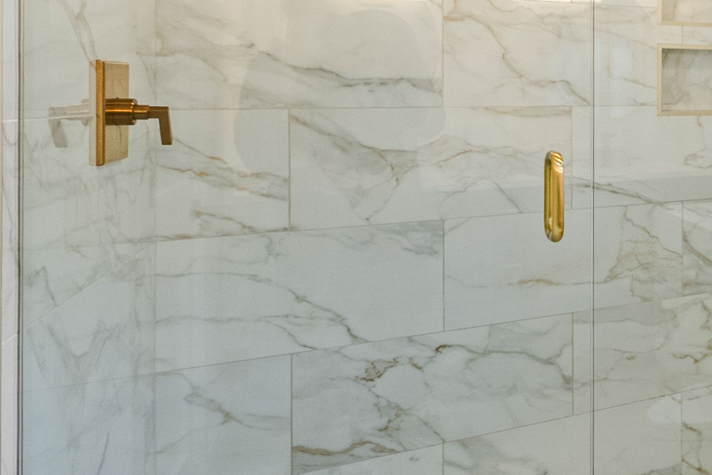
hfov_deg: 29.1
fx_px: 791
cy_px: 114
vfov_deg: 32.7
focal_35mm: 40
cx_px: 1072
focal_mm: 13
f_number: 8
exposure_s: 1/25
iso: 800
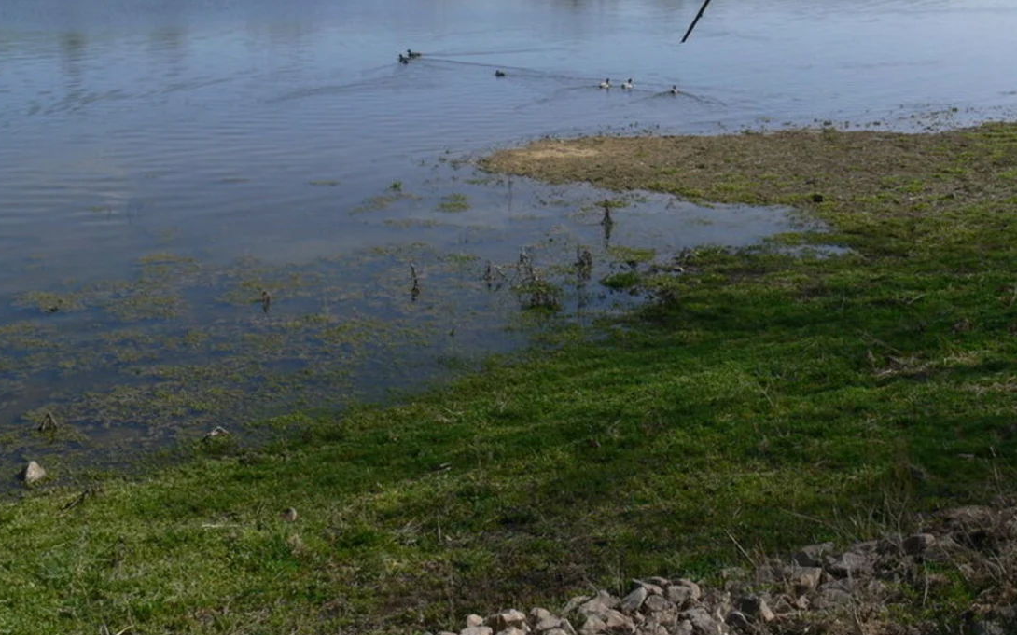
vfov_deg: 26.0
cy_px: 167
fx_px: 1358
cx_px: 631
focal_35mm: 49
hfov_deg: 40.8
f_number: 5.6
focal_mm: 7.4
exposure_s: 1/400
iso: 80
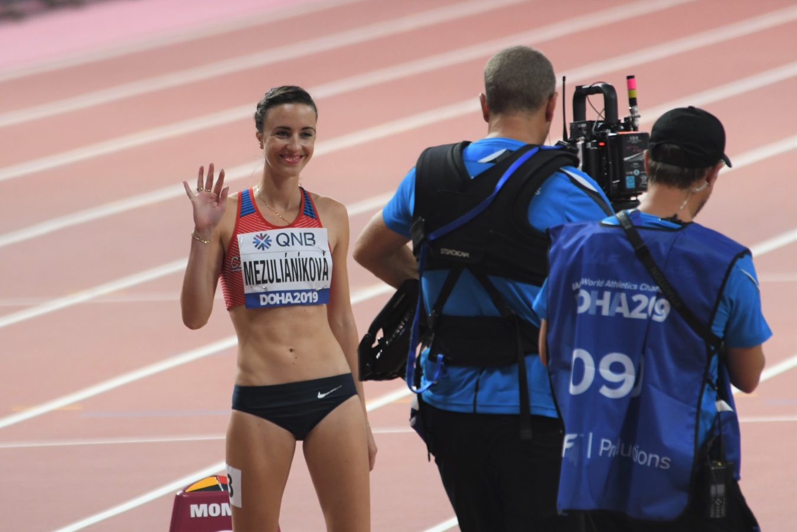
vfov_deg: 2.3
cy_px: 266
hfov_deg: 3.4
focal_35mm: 600
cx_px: 398
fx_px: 13282
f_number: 5.6
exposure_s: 1/250
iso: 1250
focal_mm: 400
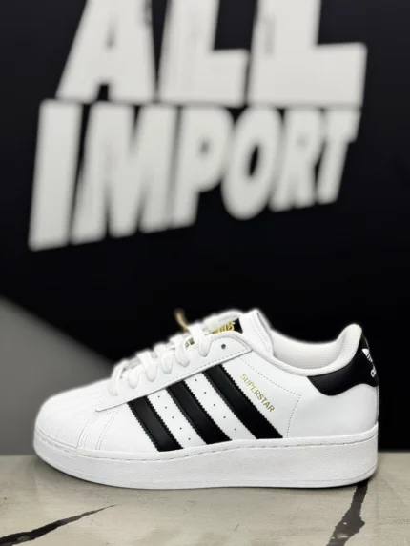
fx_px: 758
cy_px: 273
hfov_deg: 30.3
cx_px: 205
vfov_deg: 39.6
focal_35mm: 48
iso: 160
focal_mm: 6.76
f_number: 1.78
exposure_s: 1/60
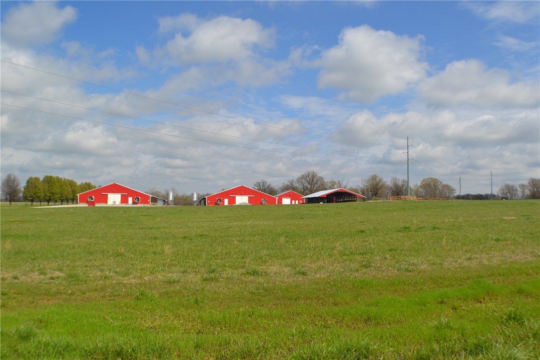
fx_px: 585
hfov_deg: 49.6
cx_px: 270
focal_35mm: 39
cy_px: 180
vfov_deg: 34.2
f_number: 9
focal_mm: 26
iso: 100
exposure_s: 1/320
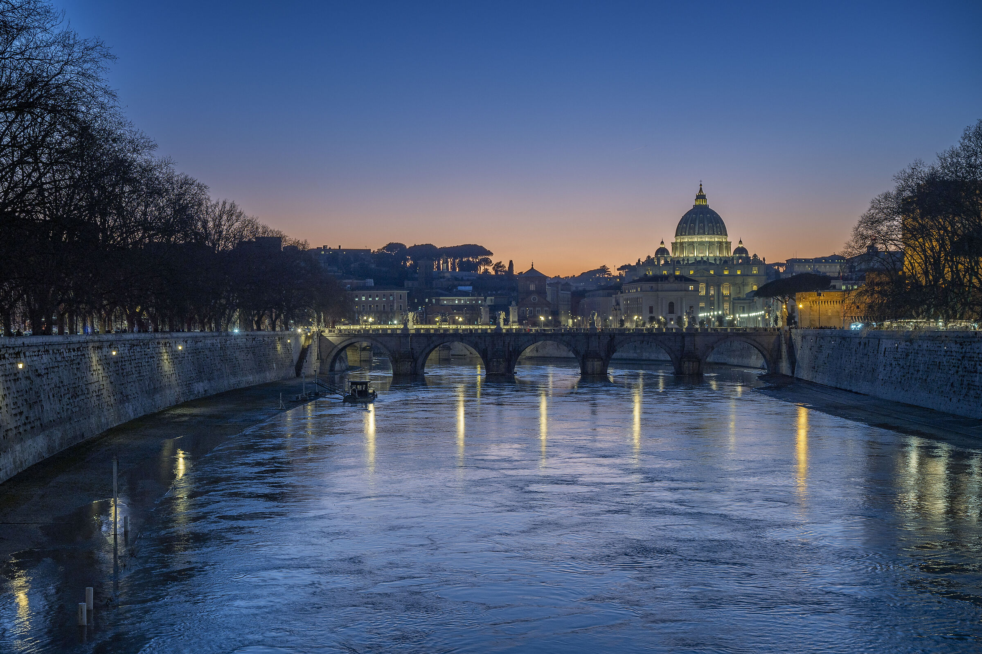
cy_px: 327
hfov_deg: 38.2
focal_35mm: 52
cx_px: 491
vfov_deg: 26.0
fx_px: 1418
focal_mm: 52
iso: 100
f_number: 22
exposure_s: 30
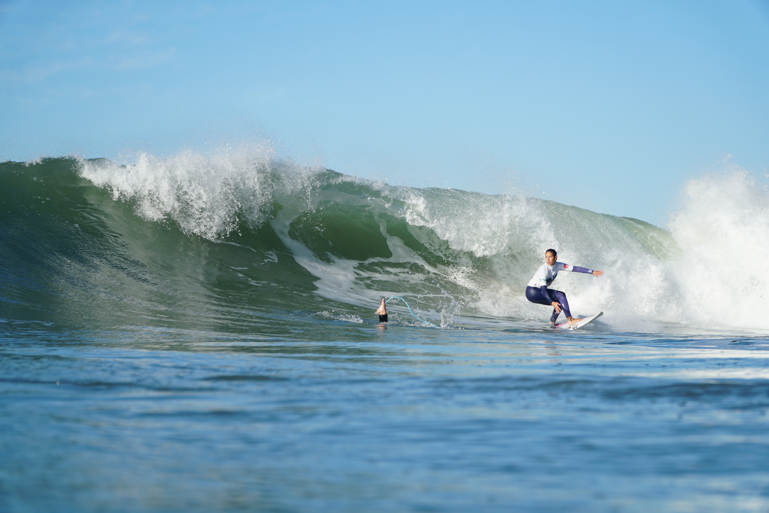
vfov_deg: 13.8
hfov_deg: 20.6
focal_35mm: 99
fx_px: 2115
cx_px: 384
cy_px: 256
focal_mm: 66
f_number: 4
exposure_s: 1/1000
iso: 100
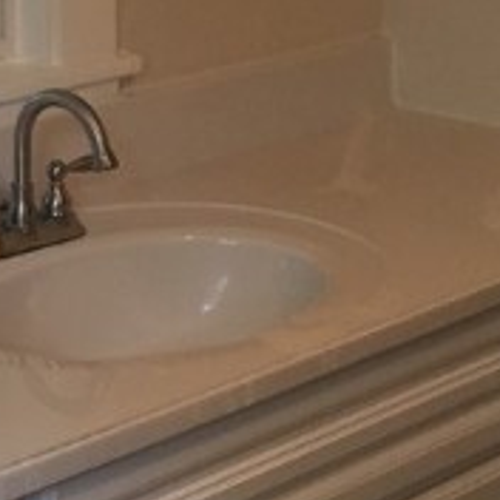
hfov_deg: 15.4
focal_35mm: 112
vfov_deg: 15.6
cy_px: 224
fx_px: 1830
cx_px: 45
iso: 50
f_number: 2.2
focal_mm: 4.15
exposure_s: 1/15
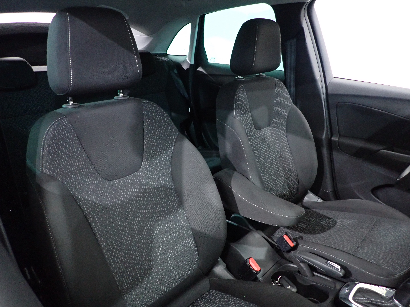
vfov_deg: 54.9
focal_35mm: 25
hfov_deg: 69.4
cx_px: 205
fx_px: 296
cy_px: 154
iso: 800
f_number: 2
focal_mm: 4.5
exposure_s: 1/30
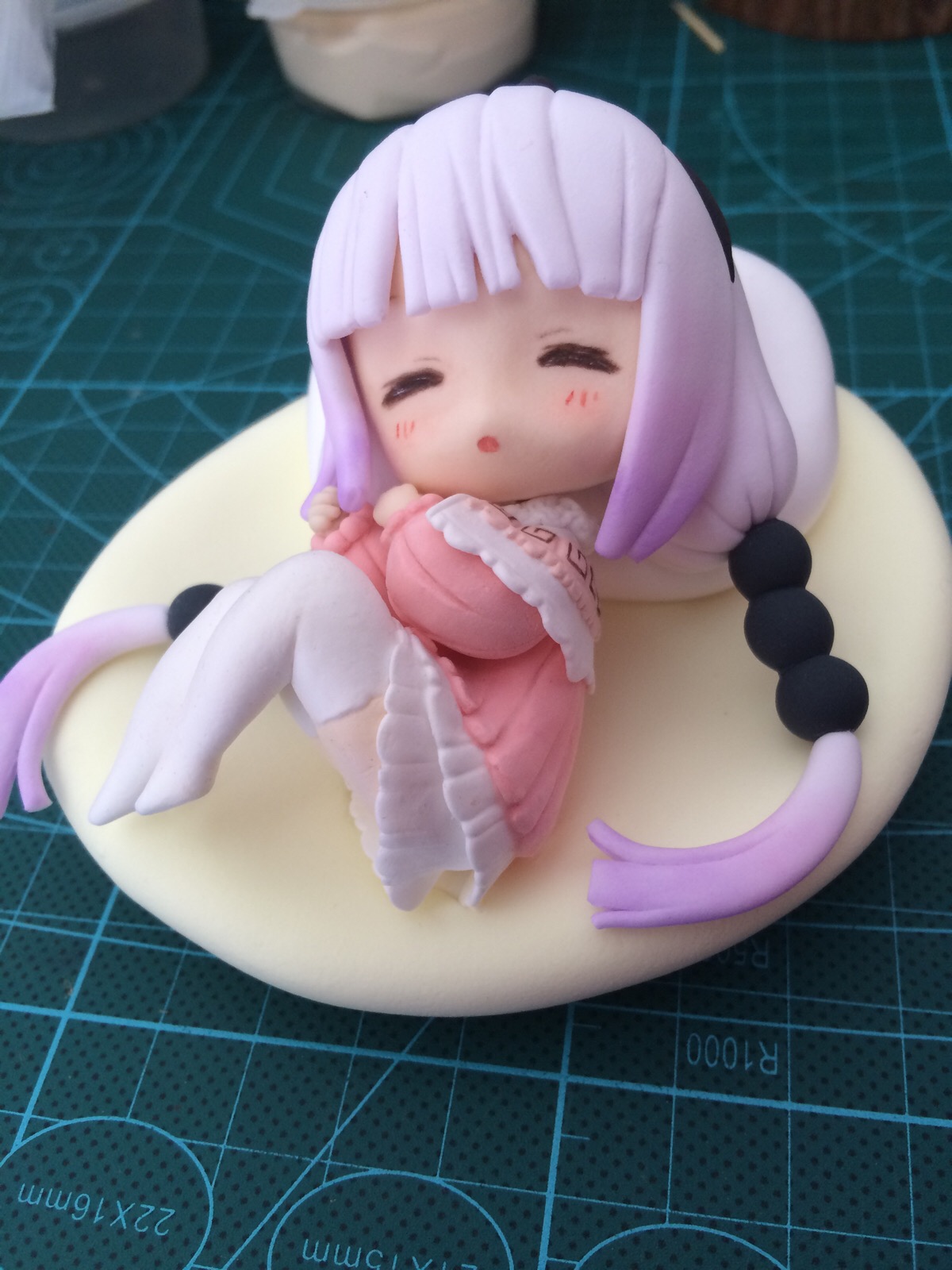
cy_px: 635
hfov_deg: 48.2
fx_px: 1063
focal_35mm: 29
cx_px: 476
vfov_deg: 61.7
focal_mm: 4.15
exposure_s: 1/33
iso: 125
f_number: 2.2
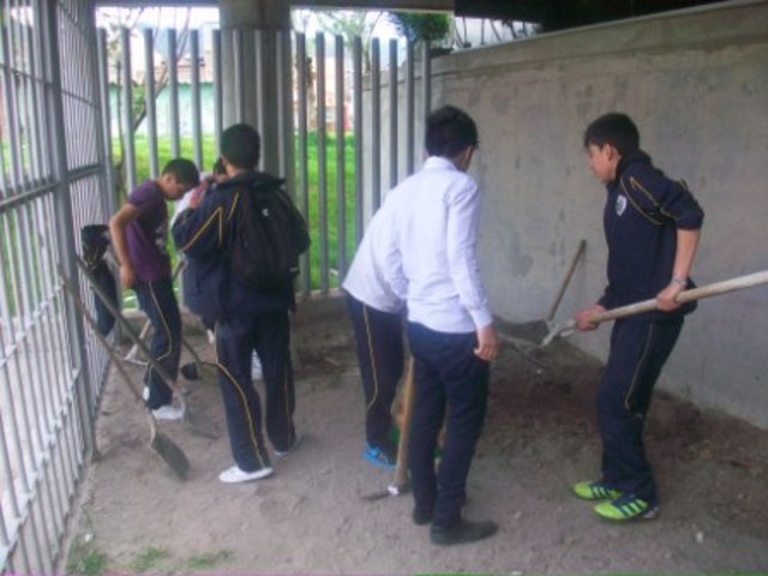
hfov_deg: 56.8
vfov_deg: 44.2
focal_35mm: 32
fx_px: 710
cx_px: 384
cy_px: 288
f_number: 2.8
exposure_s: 1/125
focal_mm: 5.7
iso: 118
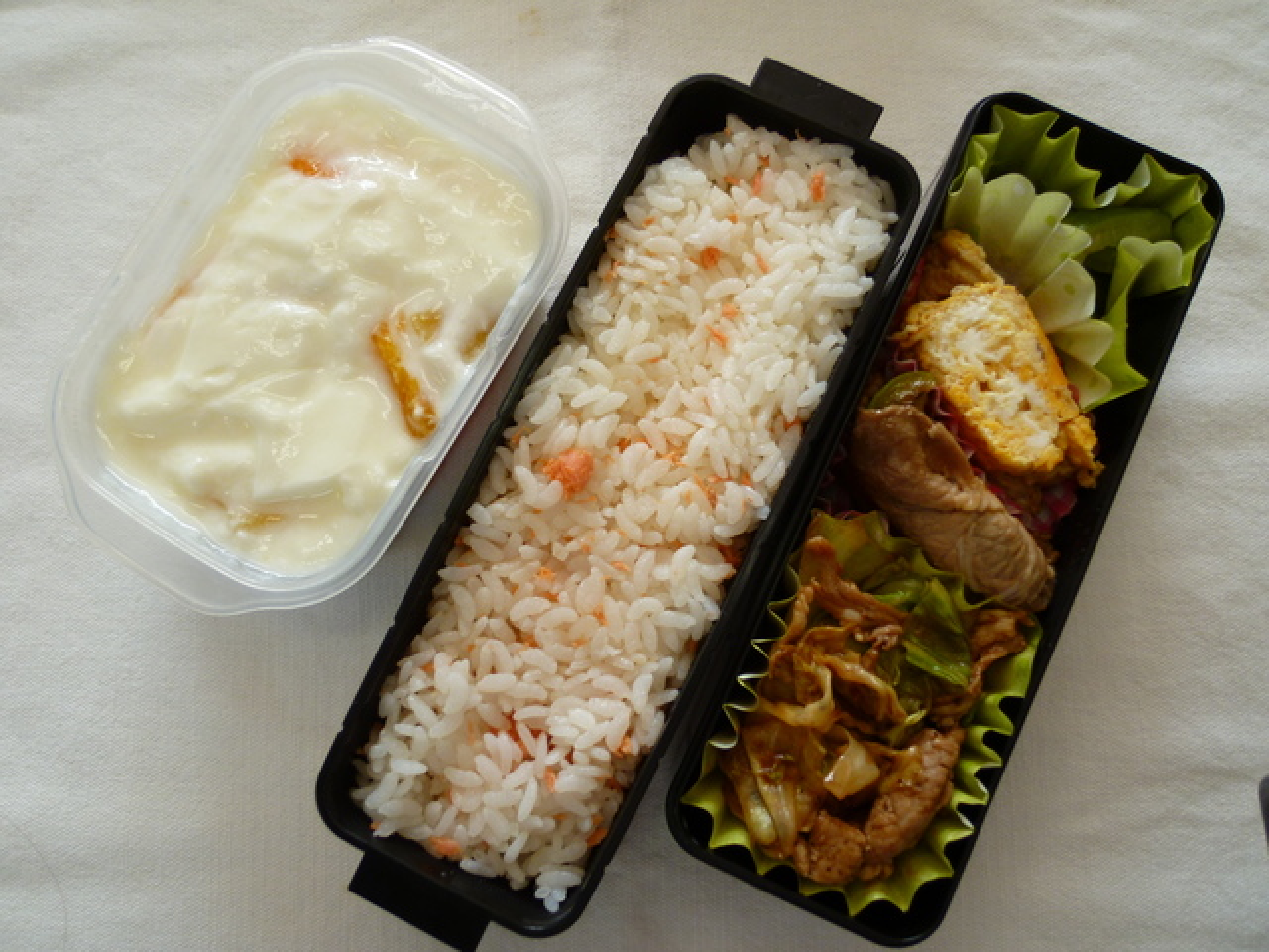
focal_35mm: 24
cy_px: 476
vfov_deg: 56.8
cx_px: 634
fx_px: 880
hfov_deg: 71.6
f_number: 2.2
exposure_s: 1/100
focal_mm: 4.3
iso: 80
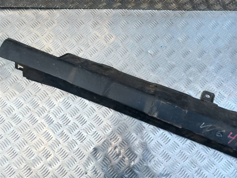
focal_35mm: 25
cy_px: 89
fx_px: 171
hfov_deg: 69.4
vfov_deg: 54.9
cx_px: 118
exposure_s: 1/100
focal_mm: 4.6
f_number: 1.8
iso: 50
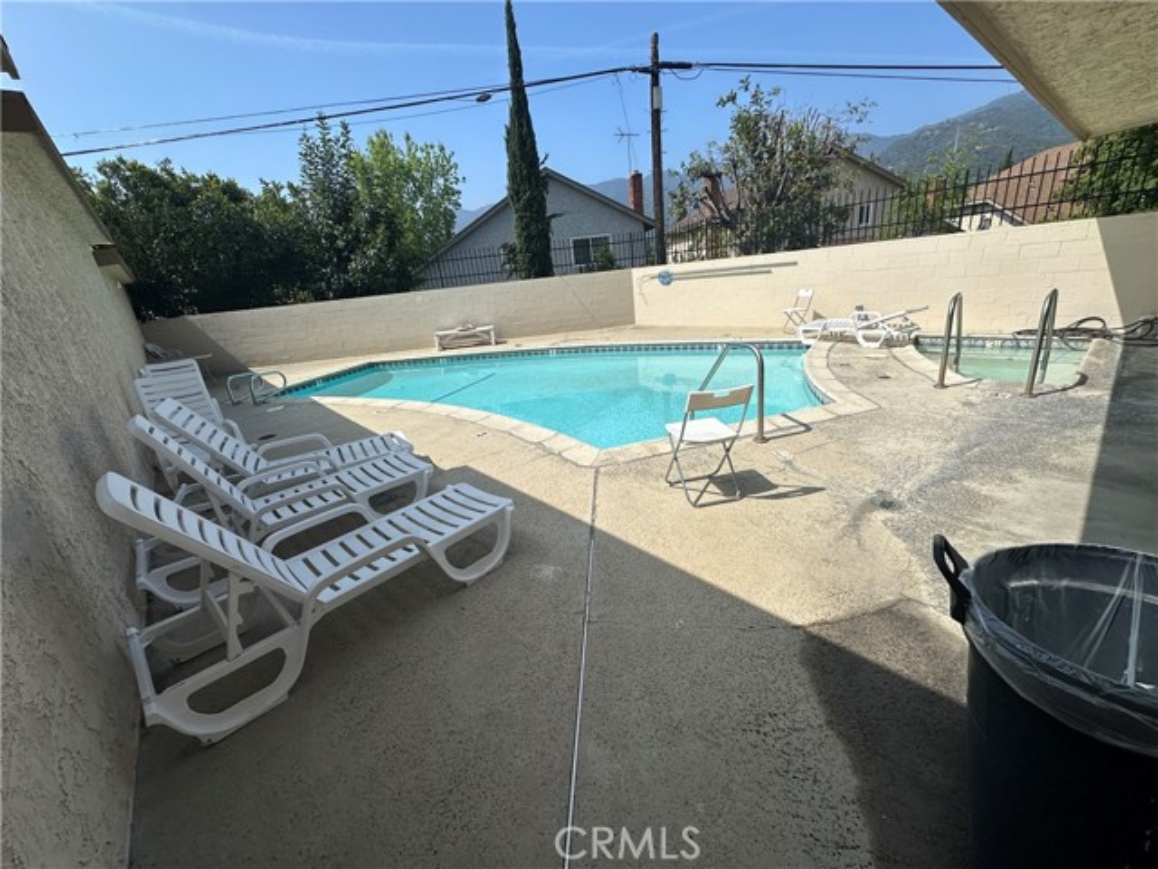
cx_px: 579
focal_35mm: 14
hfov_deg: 102.1
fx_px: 468
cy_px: 434
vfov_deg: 85.7
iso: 50
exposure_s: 1/3861
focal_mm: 2.22
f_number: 2.2
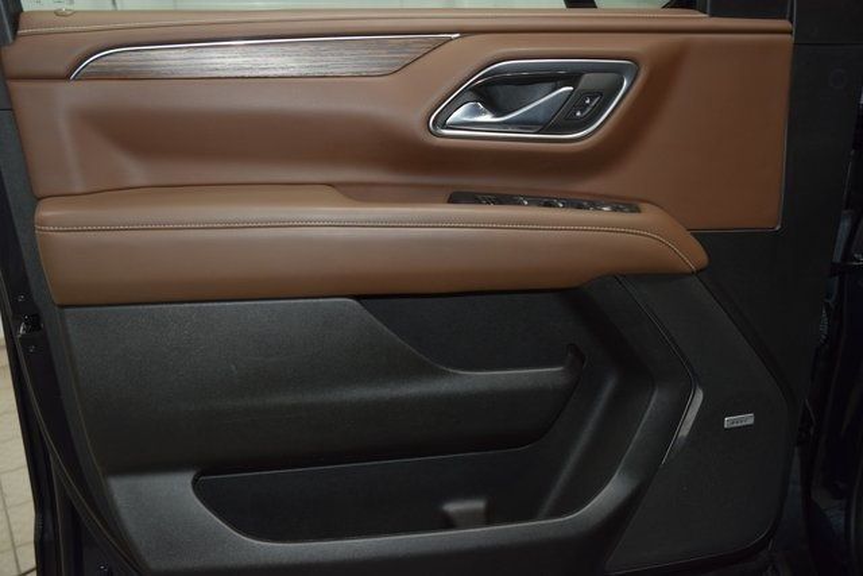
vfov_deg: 36.9
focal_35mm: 36
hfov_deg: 53.1
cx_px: 432
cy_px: 288
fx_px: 863
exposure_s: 1/60
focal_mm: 24
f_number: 4
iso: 800
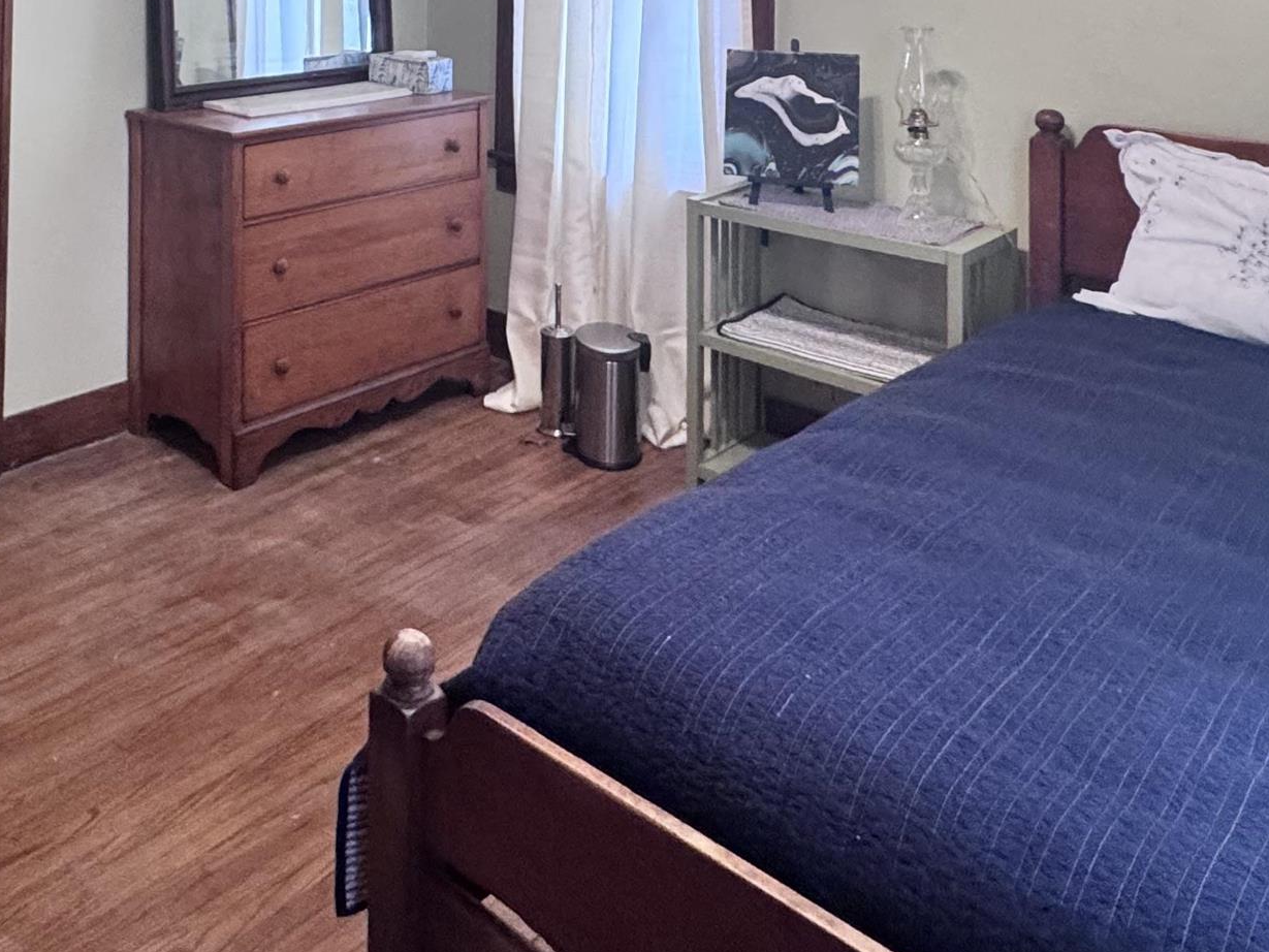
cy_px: -116
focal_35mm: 35
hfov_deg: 50.7
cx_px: 337
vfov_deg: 34.6
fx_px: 1283
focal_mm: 2.22
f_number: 2.2
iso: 320
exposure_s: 1/60
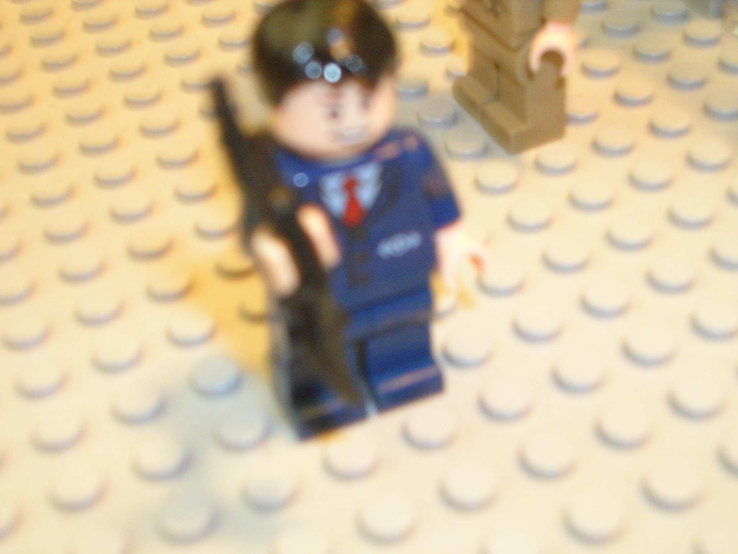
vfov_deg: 24.4
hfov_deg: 32.2
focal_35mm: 60
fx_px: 1279
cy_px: 277
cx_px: 369
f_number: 3.4
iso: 200
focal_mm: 9.1
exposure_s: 1/1.2
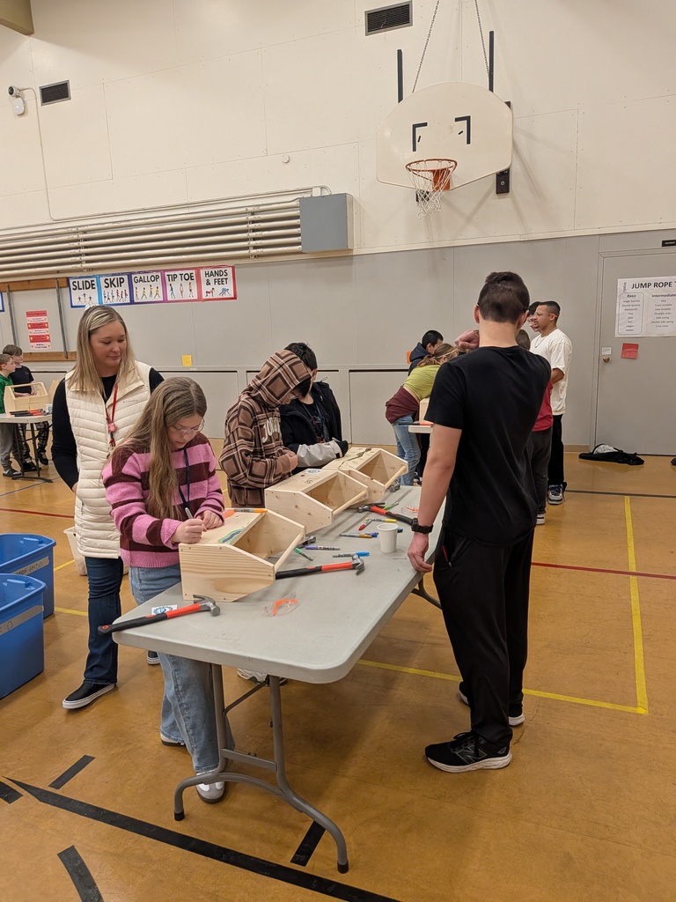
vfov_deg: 71.6
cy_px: 451
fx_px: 625
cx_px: 338
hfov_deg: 56.8
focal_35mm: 24
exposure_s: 1/270
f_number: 1.7
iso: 520
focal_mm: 4.53
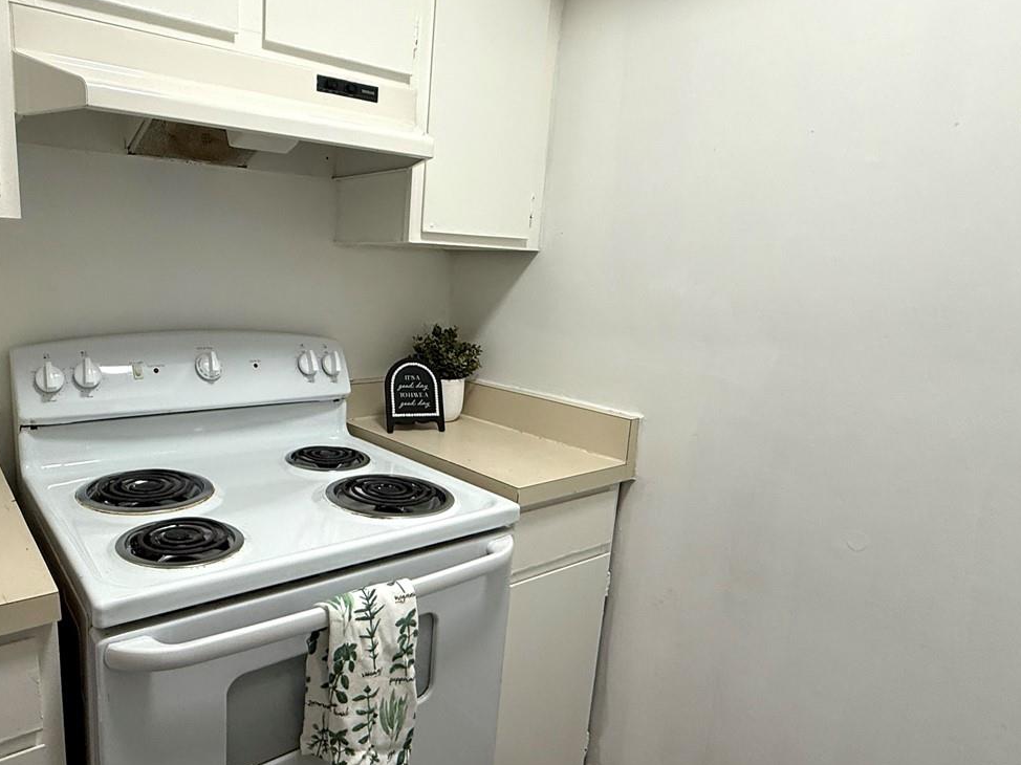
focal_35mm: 23
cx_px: 345
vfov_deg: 58.8
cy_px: 400
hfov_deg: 71.9
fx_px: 678
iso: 250
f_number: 2.2
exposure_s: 1/120
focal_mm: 2.22
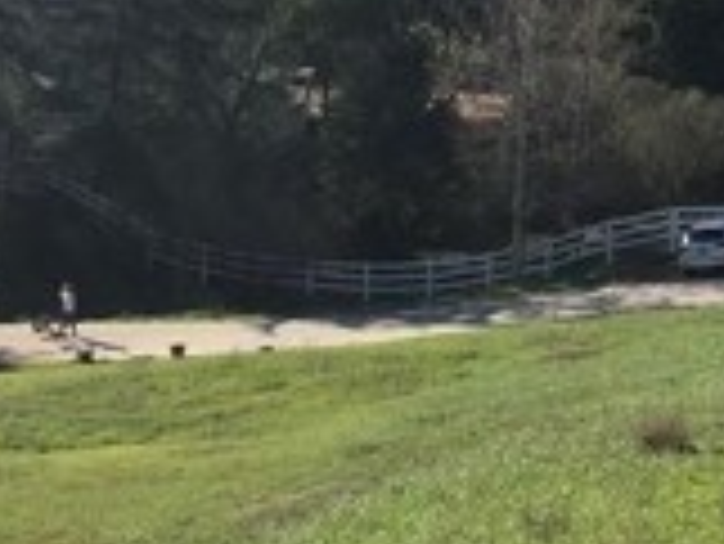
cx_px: 764
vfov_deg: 13.1
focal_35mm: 111
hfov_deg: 17.2
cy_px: -85
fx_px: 2323
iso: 20
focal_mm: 3.99
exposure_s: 1/2825
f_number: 1.8
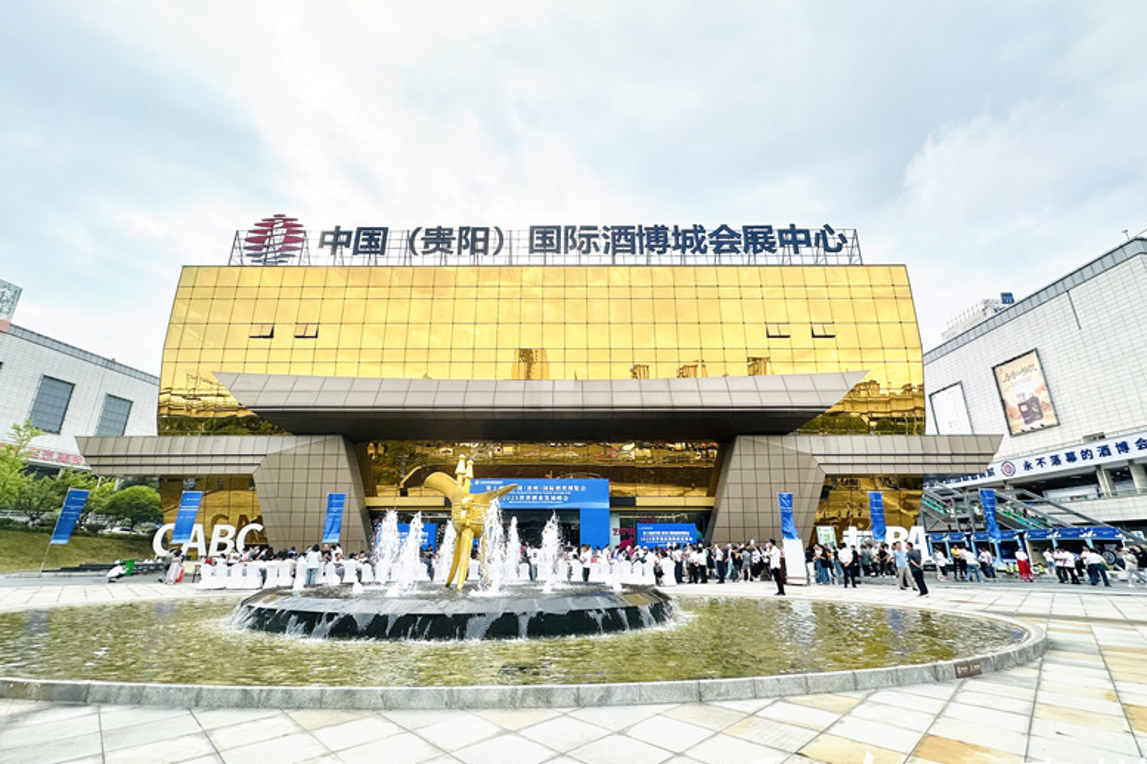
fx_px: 478
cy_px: 413
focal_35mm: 15
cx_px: 570
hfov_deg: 100.4
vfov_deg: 77.2
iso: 40
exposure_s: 1/467
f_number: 2.2
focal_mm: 2.22
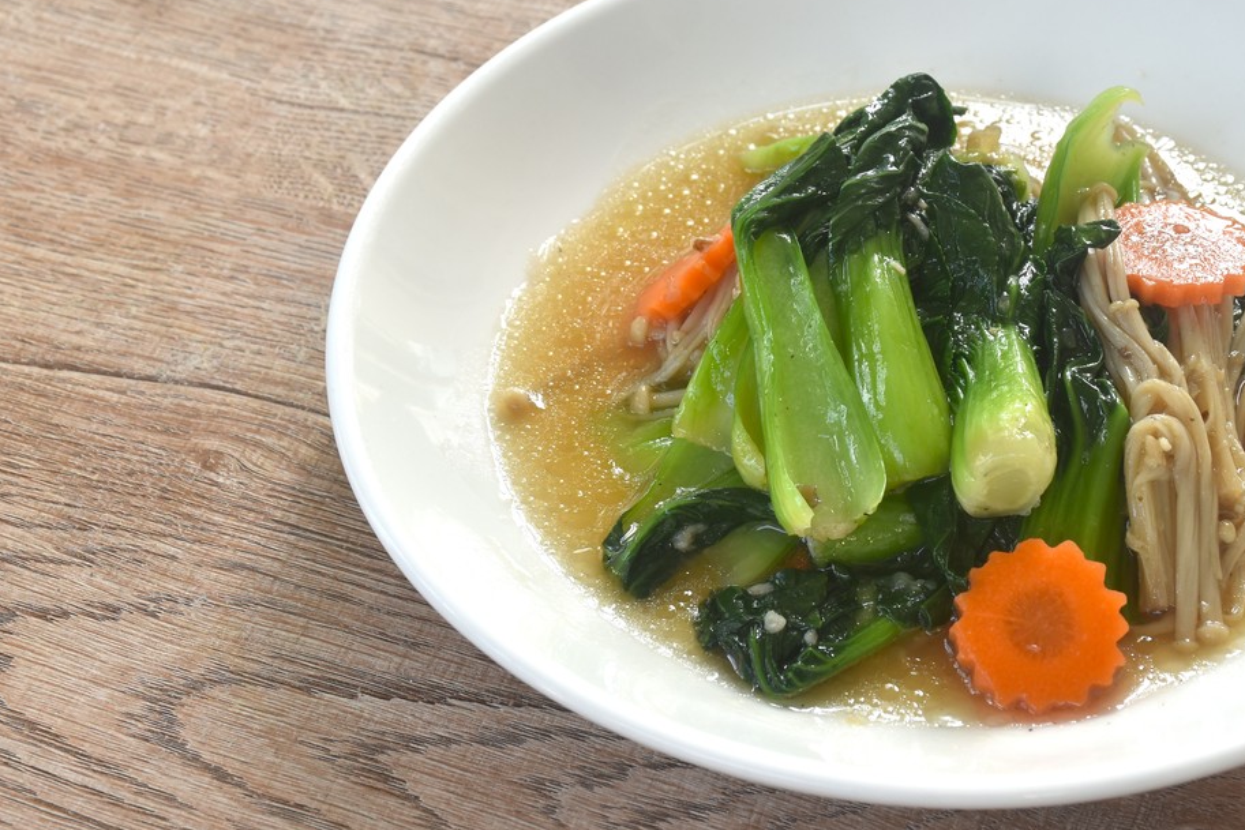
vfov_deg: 20.3
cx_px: 807
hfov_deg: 29.9
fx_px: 2317
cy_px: 307
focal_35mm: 67
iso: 100
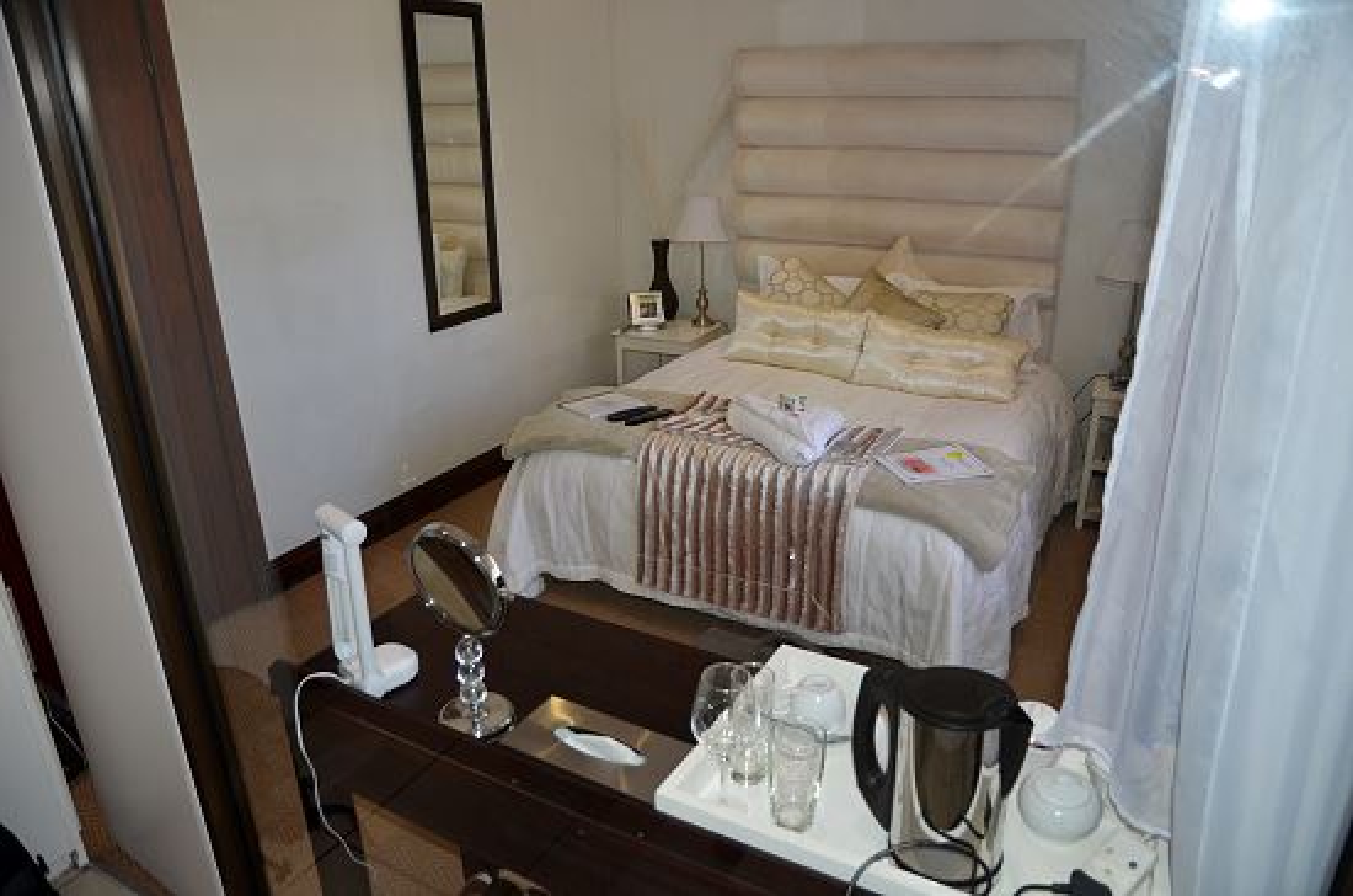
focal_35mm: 24
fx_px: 900
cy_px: 448
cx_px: 676
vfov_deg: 52.9
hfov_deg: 73.9
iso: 250
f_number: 3.5
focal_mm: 16
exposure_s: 1/60
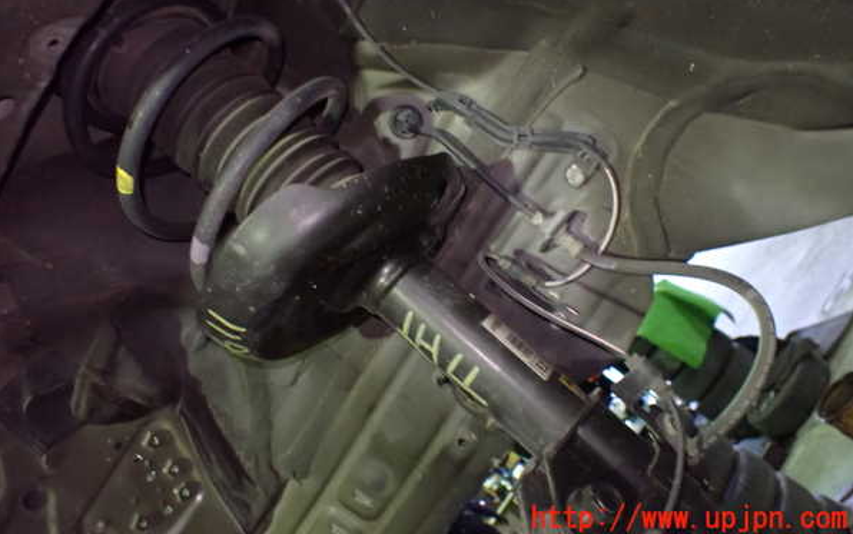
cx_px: 425
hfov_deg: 59.6
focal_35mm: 32
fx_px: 744
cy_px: 215
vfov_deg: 39.3
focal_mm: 5.4
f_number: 2.3
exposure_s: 1/30
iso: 1250
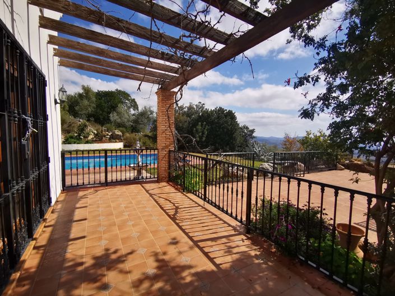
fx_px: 182
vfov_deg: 78.1
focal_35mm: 16
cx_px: 198
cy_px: 148
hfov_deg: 94.5
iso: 50
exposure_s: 1/1742
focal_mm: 2.35
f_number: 2.2
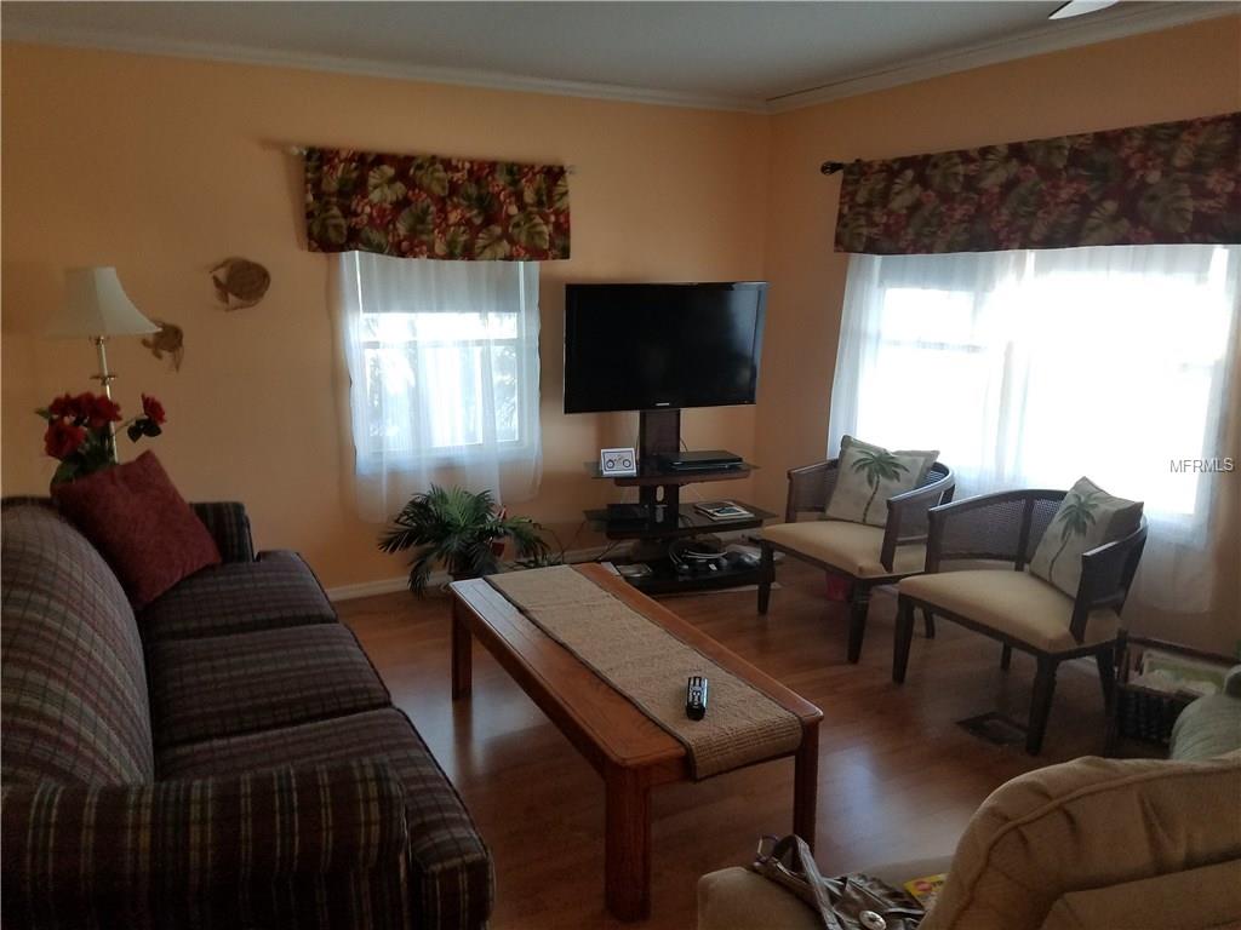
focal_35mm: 26
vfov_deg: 53.1
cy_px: 465
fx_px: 932
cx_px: 620
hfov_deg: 67.3
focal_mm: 4.2
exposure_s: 1/30
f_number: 1.7
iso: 160
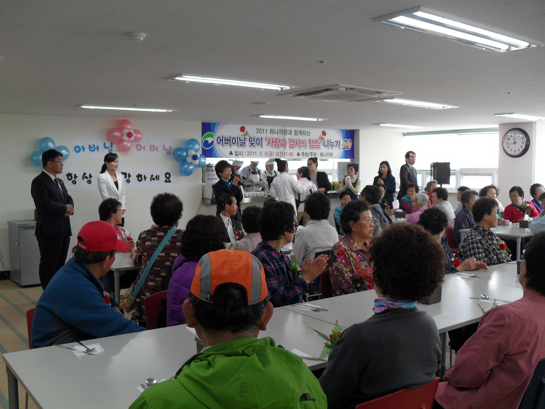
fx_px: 551
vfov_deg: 40.7
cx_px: 272
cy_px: 204
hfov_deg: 52.6
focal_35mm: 35
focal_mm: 6.2
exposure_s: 1/60
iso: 100
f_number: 2.8
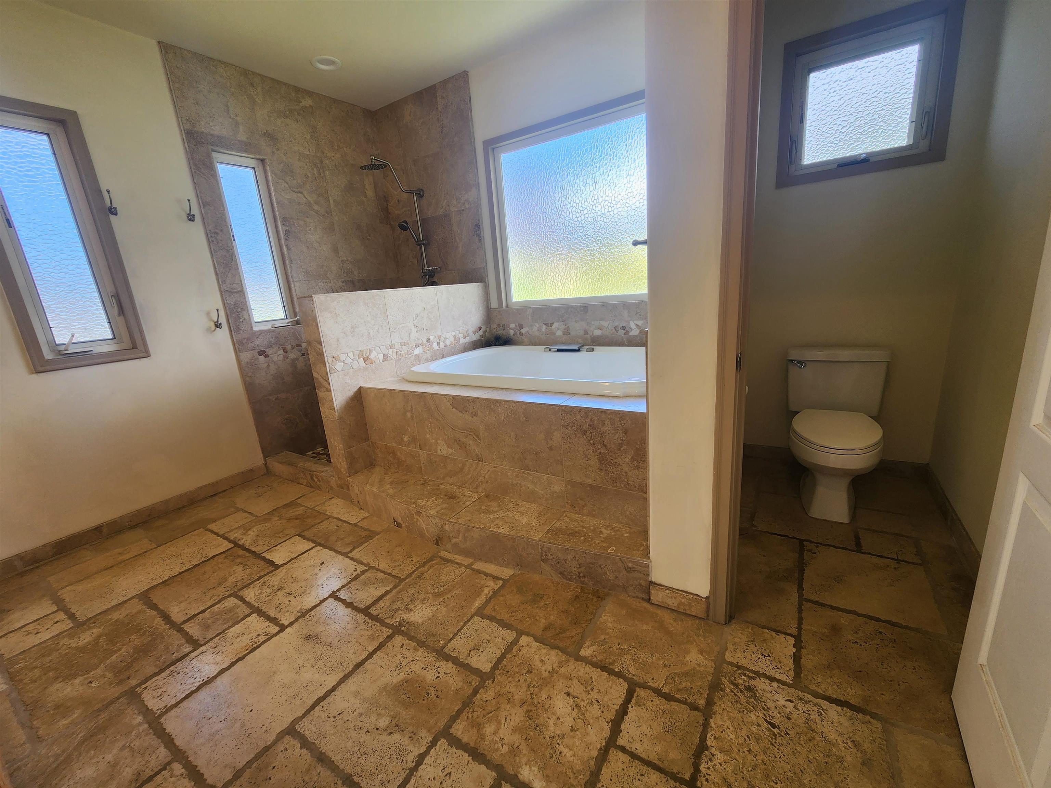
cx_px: 526
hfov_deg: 106.2
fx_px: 395
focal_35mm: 13
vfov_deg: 89.9
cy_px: 394
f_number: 2.2
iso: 64
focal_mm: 2.2
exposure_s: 1/120
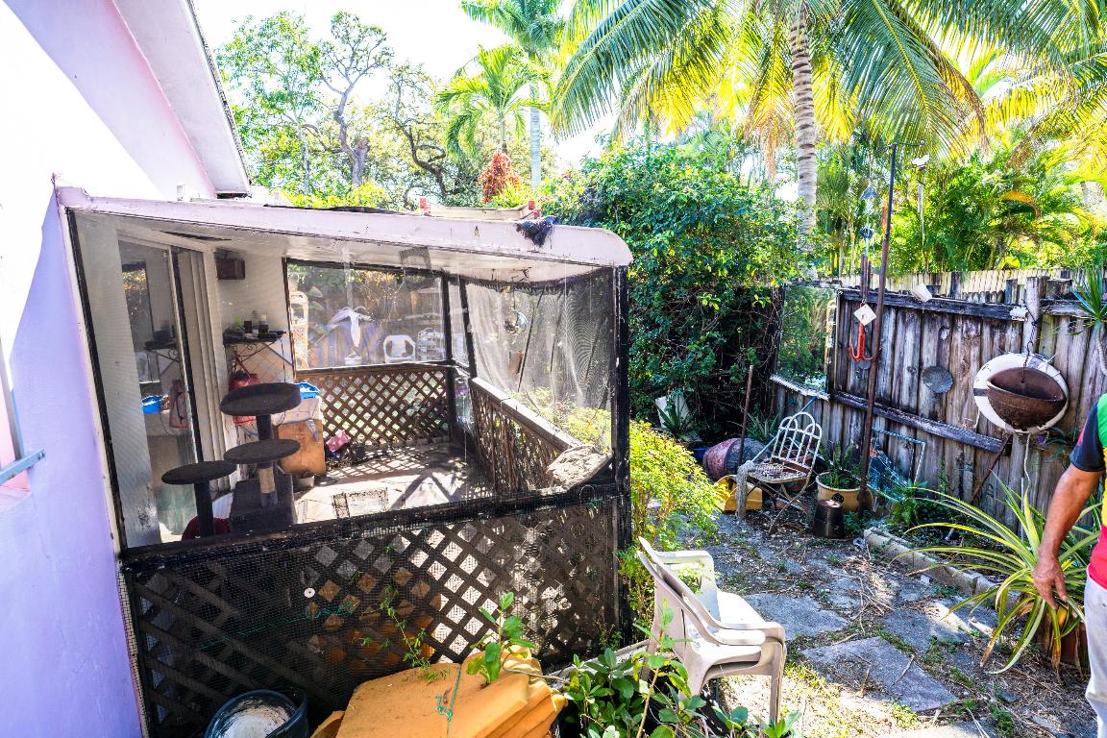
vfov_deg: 61.9
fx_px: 615
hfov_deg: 84.0
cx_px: 554
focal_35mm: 20
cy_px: 369
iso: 100
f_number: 4.5
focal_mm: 20
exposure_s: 1/100
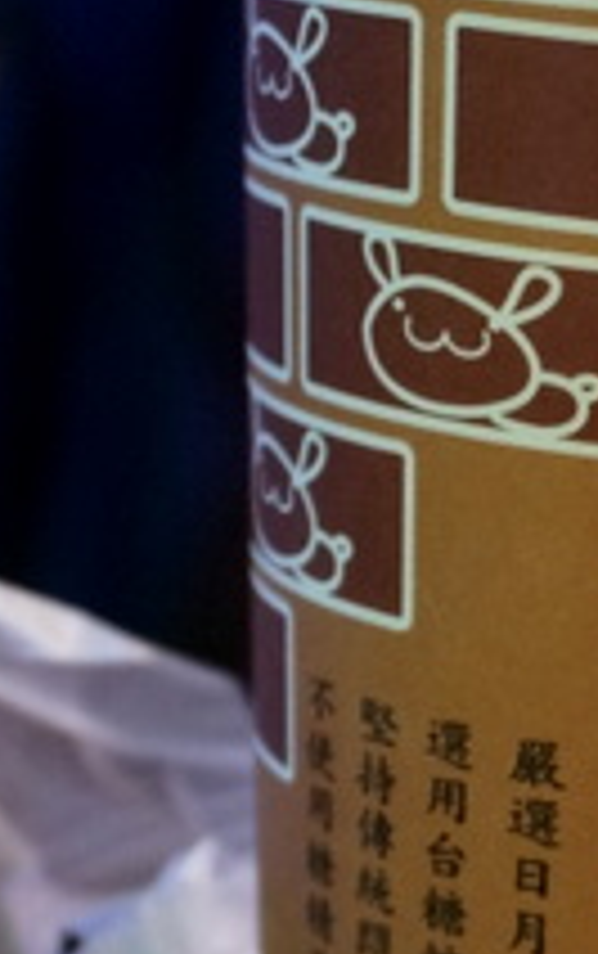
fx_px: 3589
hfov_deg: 9.4
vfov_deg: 15.1
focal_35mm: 138
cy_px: 450
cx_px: 753
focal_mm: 30
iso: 2000
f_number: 5
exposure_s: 1/60
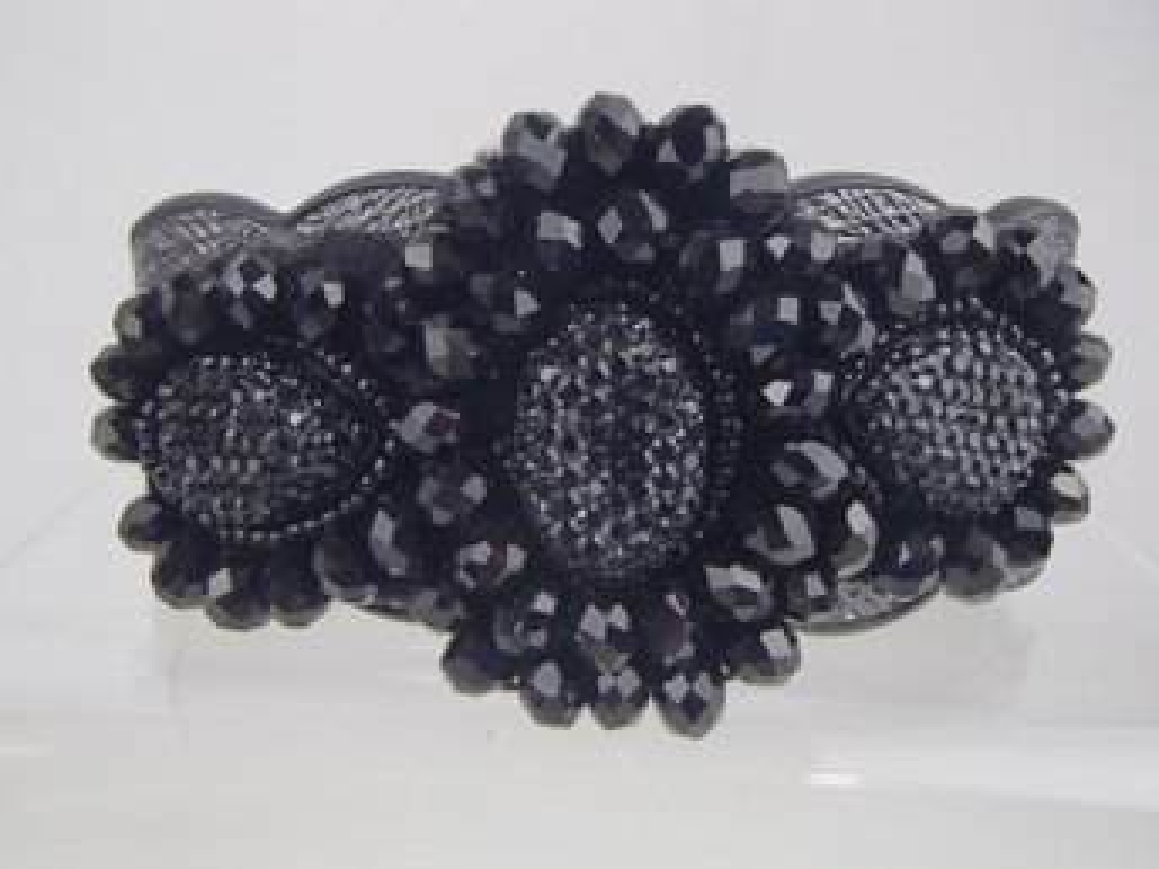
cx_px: 580
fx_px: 1238
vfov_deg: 38.6
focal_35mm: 37
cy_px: 434
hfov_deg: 50.2
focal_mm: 6.64
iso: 320
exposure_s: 1/160
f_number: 4.7
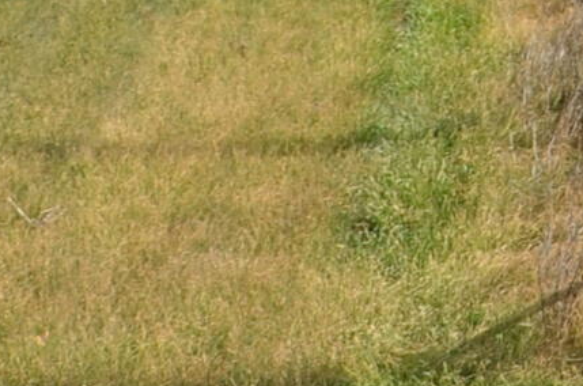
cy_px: -413
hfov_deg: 9.0
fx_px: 3054
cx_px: 1720
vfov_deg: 7.0
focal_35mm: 189
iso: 110
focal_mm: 18
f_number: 8
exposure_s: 1/250
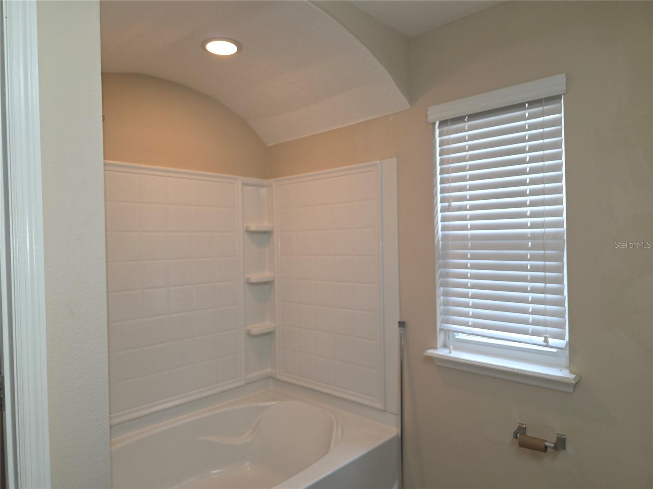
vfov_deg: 58.9
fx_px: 434
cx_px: 326
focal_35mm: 23
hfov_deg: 73.9
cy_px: 244
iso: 100
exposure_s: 1/60
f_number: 1.7
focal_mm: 6.3
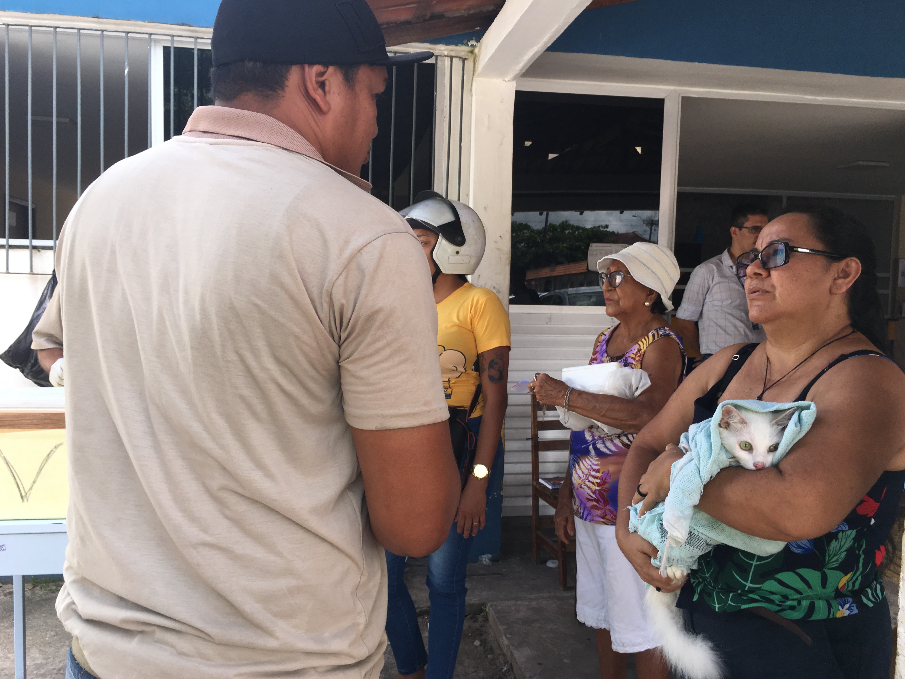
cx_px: 459
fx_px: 784
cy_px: 348
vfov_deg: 46.8
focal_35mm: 30
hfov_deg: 60.0
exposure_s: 1/442
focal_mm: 4.15
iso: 25
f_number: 2.2
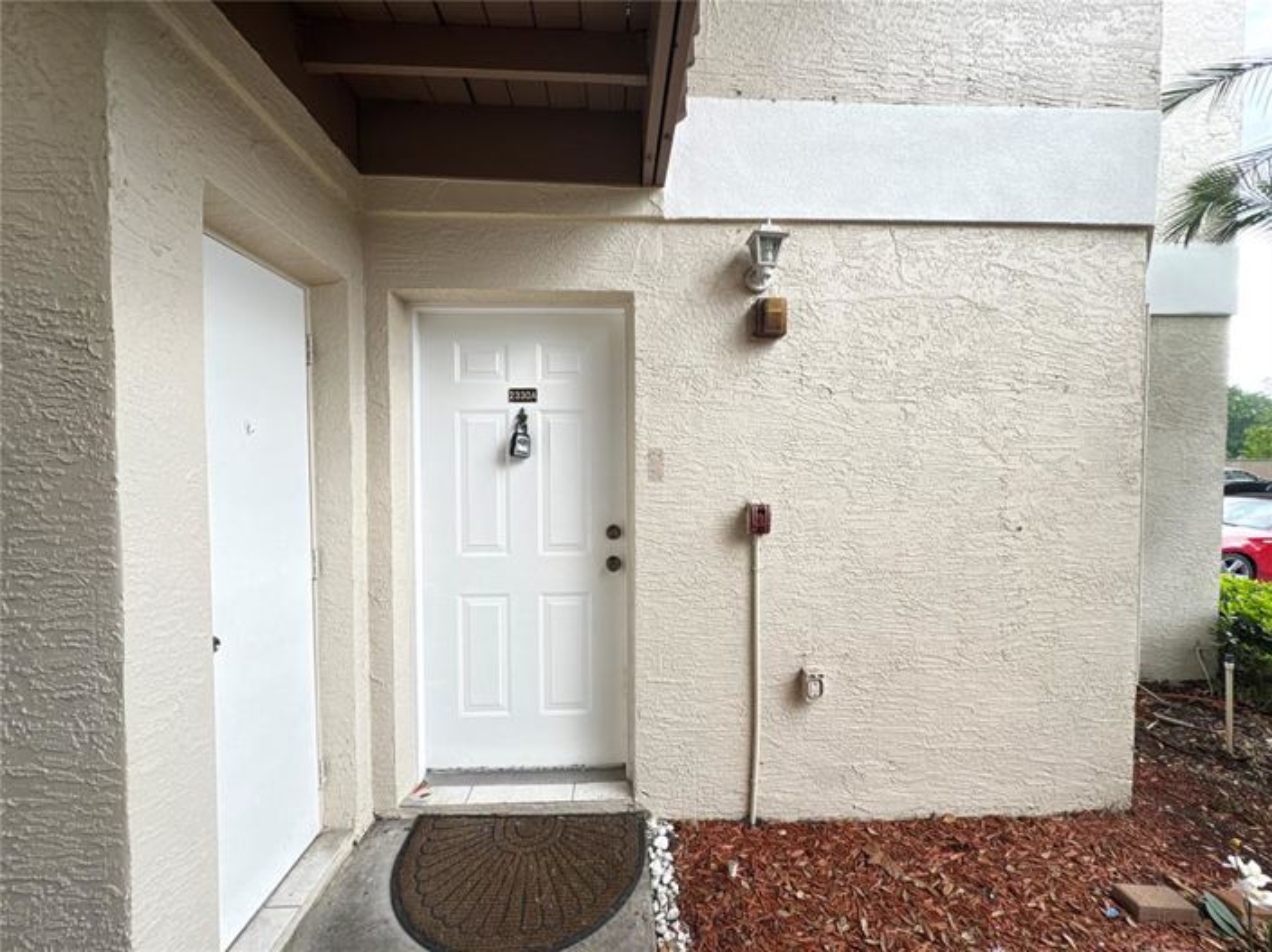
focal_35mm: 14
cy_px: 476
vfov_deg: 85.6
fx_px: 514
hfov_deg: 102.1
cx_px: 636
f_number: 2.2
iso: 80
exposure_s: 1/99
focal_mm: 2.22
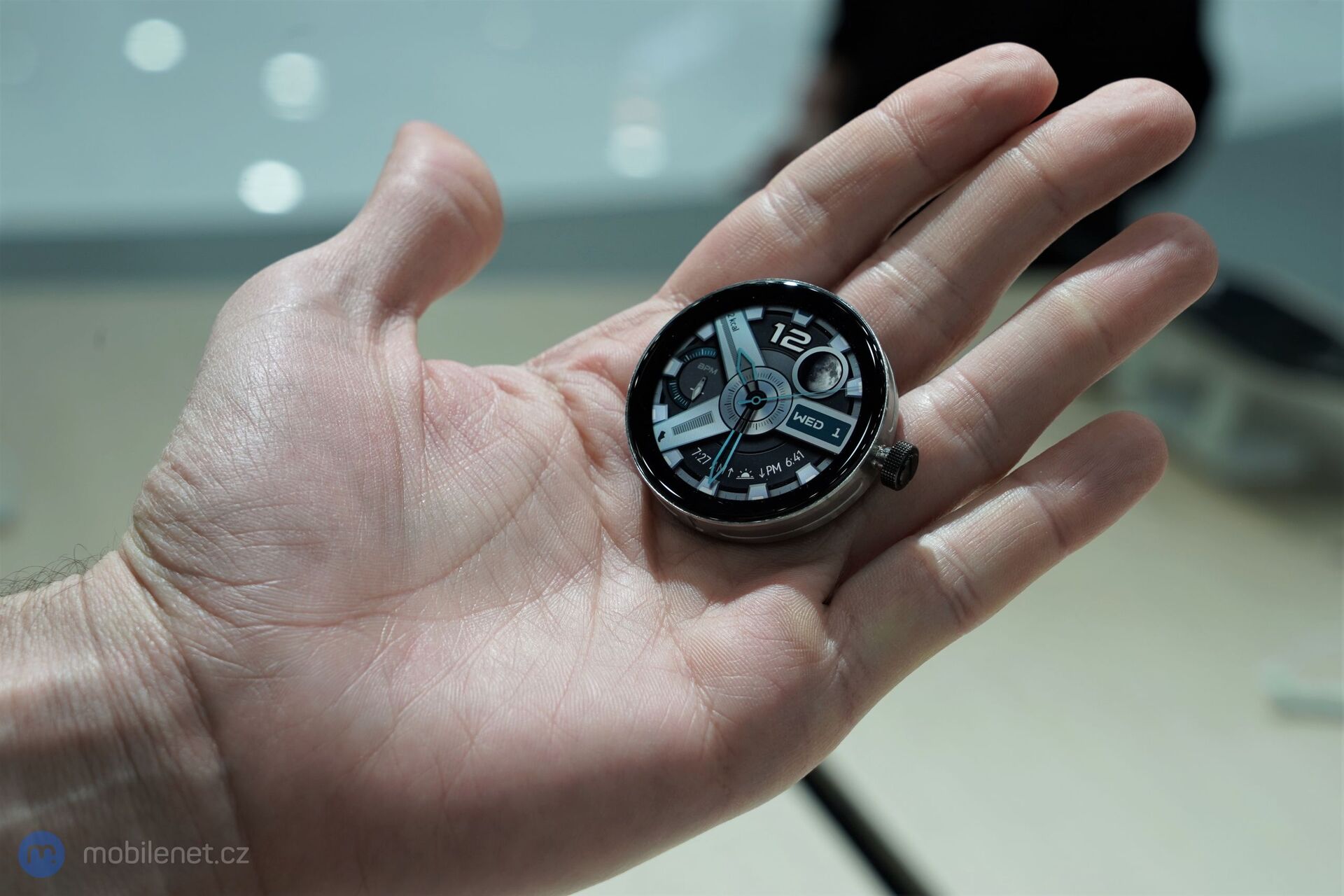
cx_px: 672
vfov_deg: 19.5
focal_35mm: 70
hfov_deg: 28.8
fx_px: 2613
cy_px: 448
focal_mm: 70
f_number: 8
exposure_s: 1/160
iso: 500
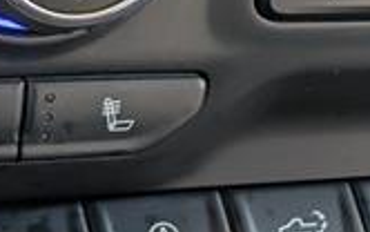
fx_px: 2018
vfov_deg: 6.5
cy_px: -13
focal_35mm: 200
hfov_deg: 10.4
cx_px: 395
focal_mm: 6.9
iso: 357
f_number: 1.68
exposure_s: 1/263
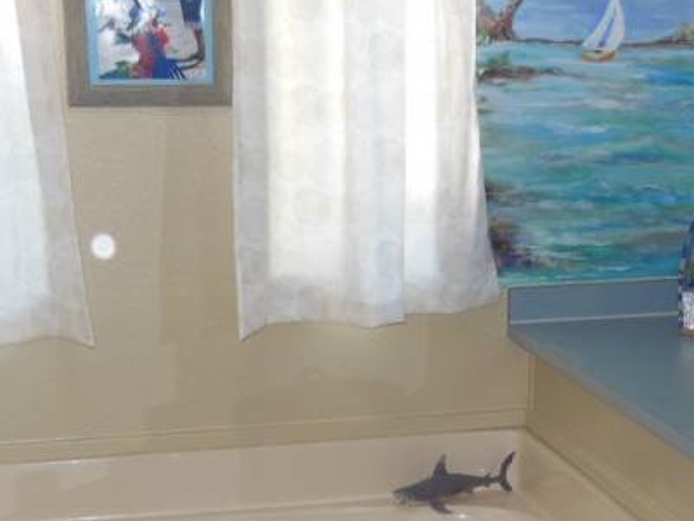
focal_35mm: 72
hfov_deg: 27.0
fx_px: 1444
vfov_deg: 20.1
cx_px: 376
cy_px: 449
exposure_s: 1/30
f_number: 3.9
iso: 200
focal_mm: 6
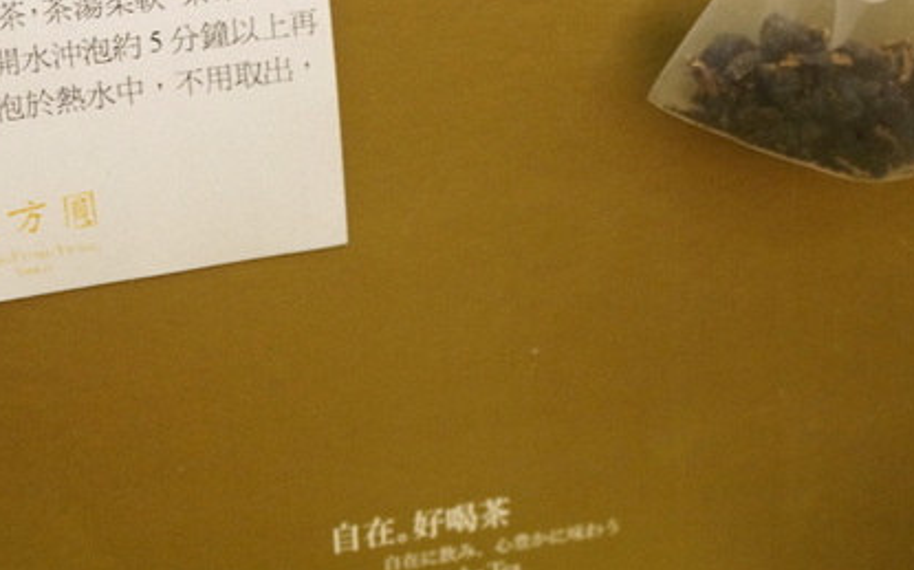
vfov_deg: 16.7
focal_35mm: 78
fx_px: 1937
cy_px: 182
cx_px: 328
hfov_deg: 26.4
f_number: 5
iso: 3200
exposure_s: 1/60
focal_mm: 33
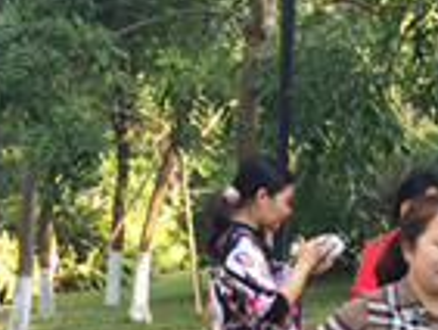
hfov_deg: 18.1
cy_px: 360
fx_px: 1304
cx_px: 531
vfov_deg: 14.1
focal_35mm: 103
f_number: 2.2
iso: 32
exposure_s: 1/102
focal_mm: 4.15
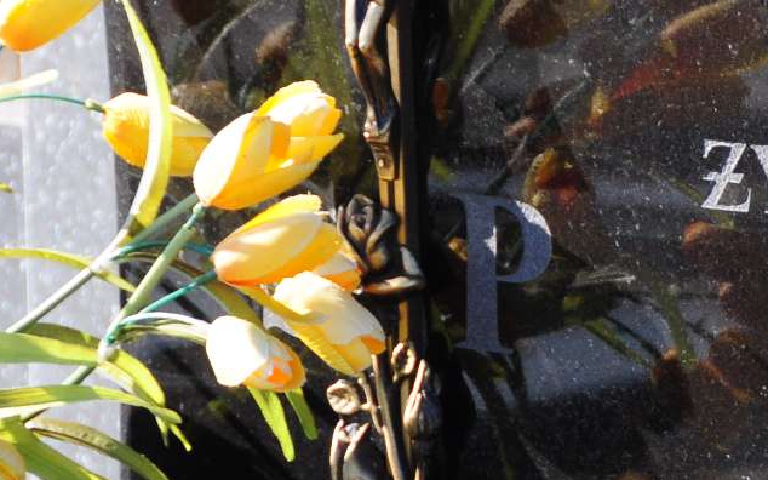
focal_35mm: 491
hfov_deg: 4.3
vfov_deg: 2.7
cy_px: 320
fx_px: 10269
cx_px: 1282
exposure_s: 1/400
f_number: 7.1
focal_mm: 95
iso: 320
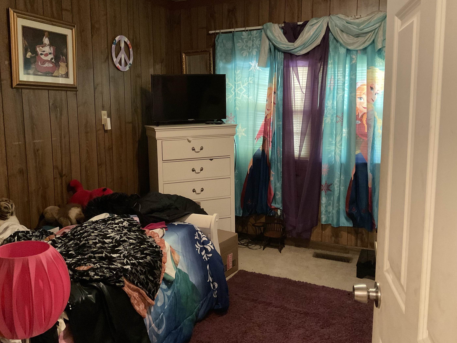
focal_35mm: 32
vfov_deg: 44.1
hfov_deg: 56.7
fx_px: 422
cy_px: 162
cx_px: 206
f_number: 1.8
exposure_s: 1/24
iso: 500
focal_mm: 3
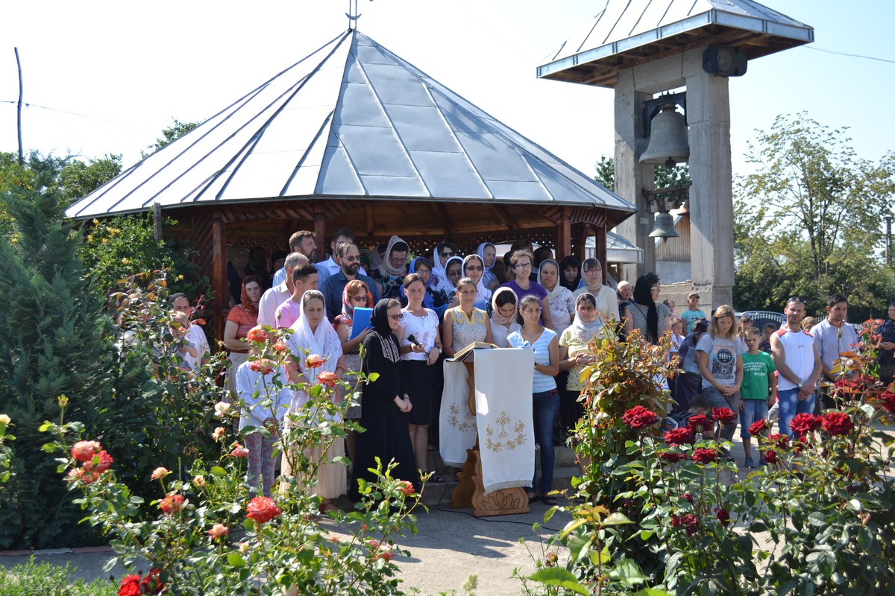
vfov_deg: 31.9
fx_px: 1044
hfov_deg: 46.4
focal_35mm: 42
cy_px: 298
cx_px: 448
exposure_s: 1/1250
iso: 400
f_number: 5
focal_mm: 28
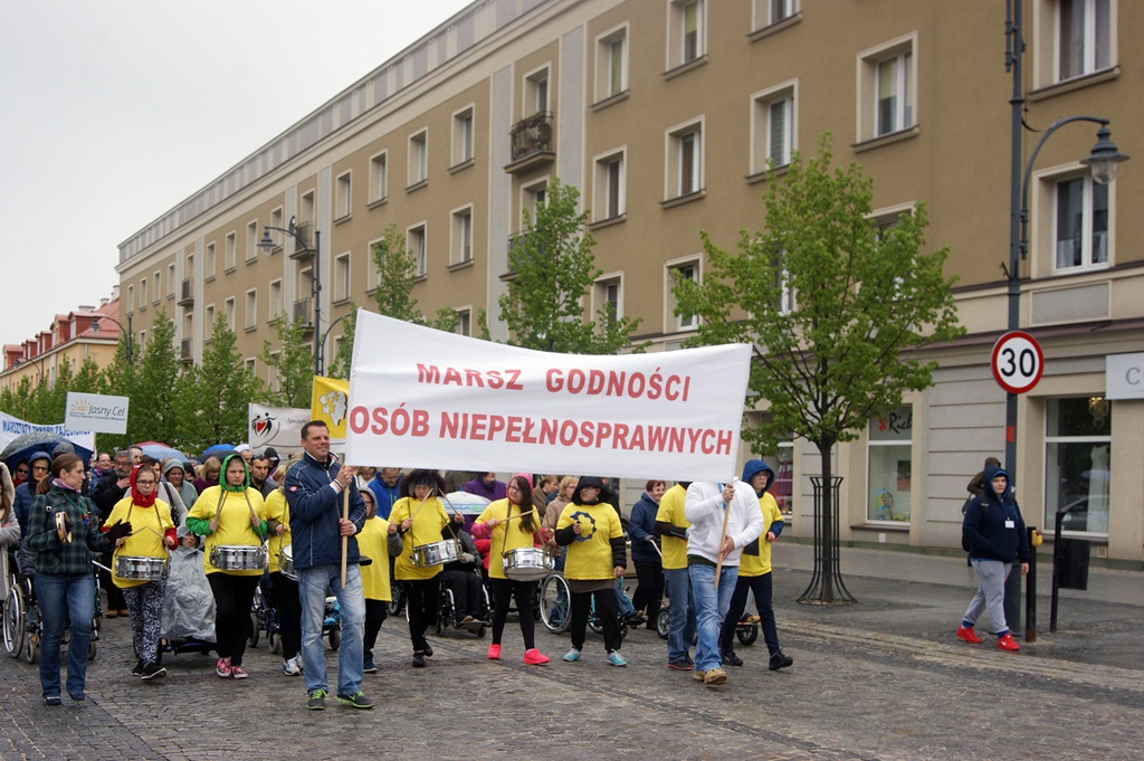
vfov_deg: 31.8
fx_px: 1334
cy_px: 380
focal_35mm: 42
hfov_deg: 46.4
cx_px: 572
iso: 100
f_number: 10
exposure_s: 1/80
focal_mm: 28
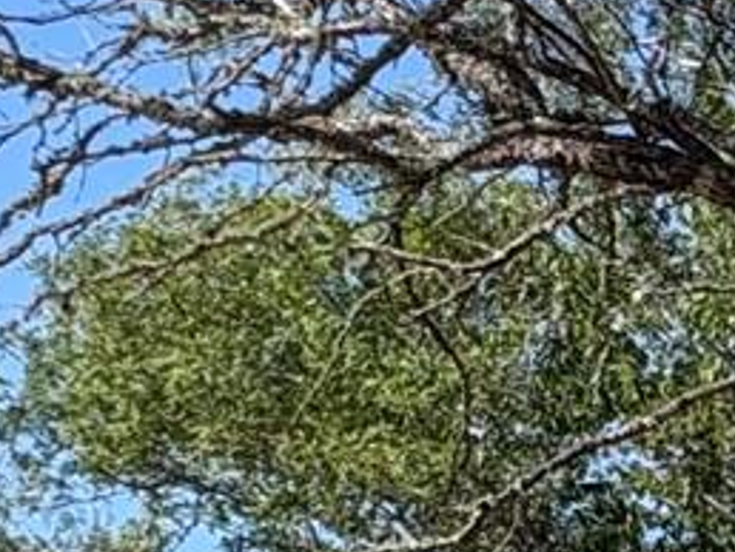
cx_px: 1578
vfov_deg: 13.0
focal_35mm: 111
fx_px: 2359
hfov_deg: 14.1
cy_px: 686
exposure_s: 1/707
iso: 40
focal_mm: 2.22
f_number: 2.2
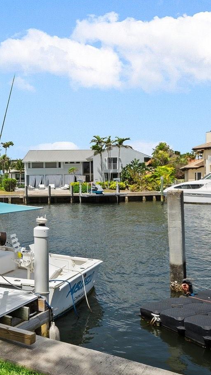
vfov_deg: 58.8
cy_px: 231
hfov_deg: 32.4
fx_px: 328
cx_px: -7
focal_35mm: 33
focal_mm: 14
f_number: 8
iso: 200
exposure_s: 1/640
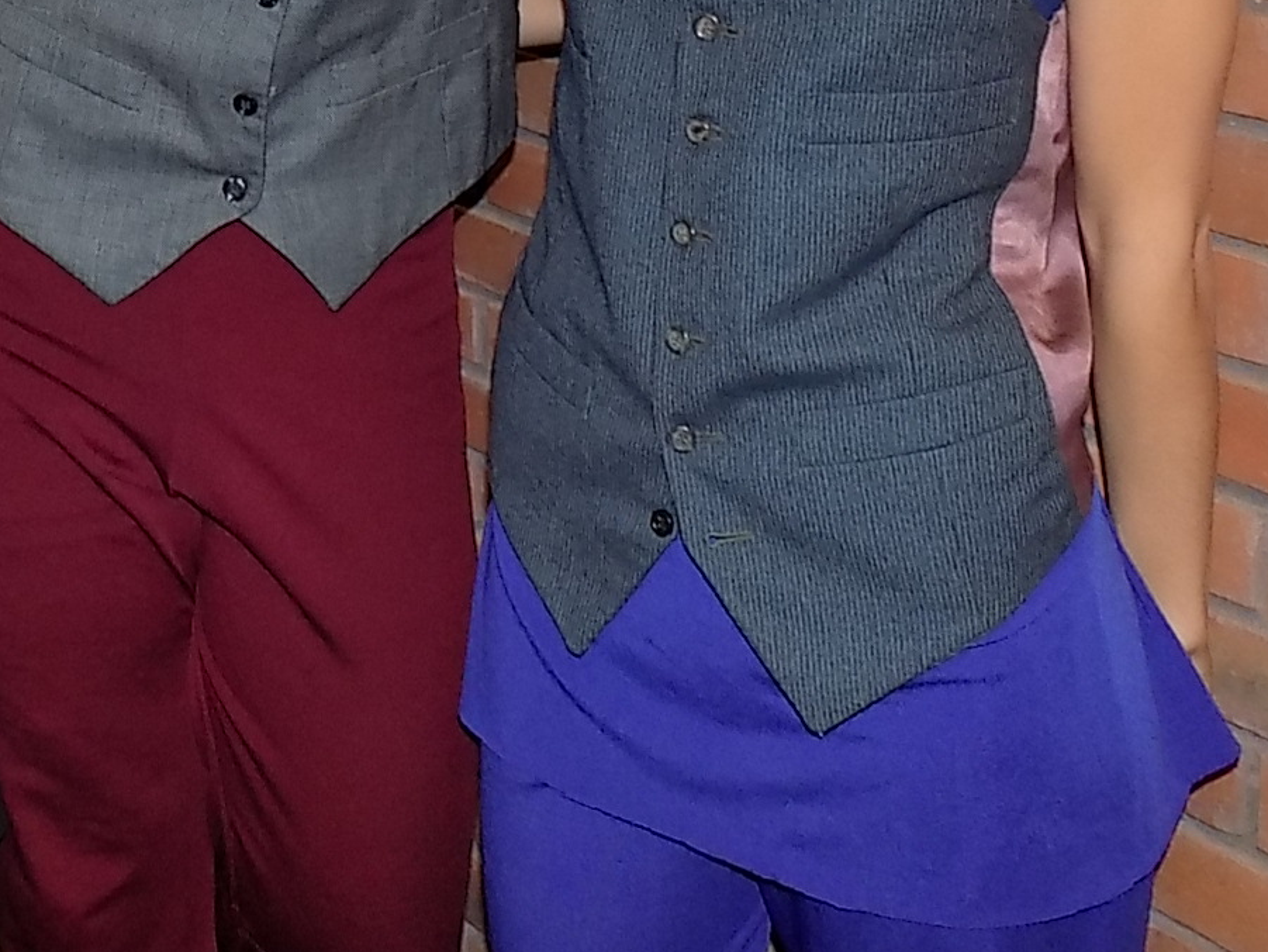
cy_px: -228
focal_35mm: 58
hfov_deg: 32.2
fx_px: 2125
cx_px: 225
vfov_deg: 22.9
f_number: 3.1
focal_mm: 4
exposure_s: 1/30
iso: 200
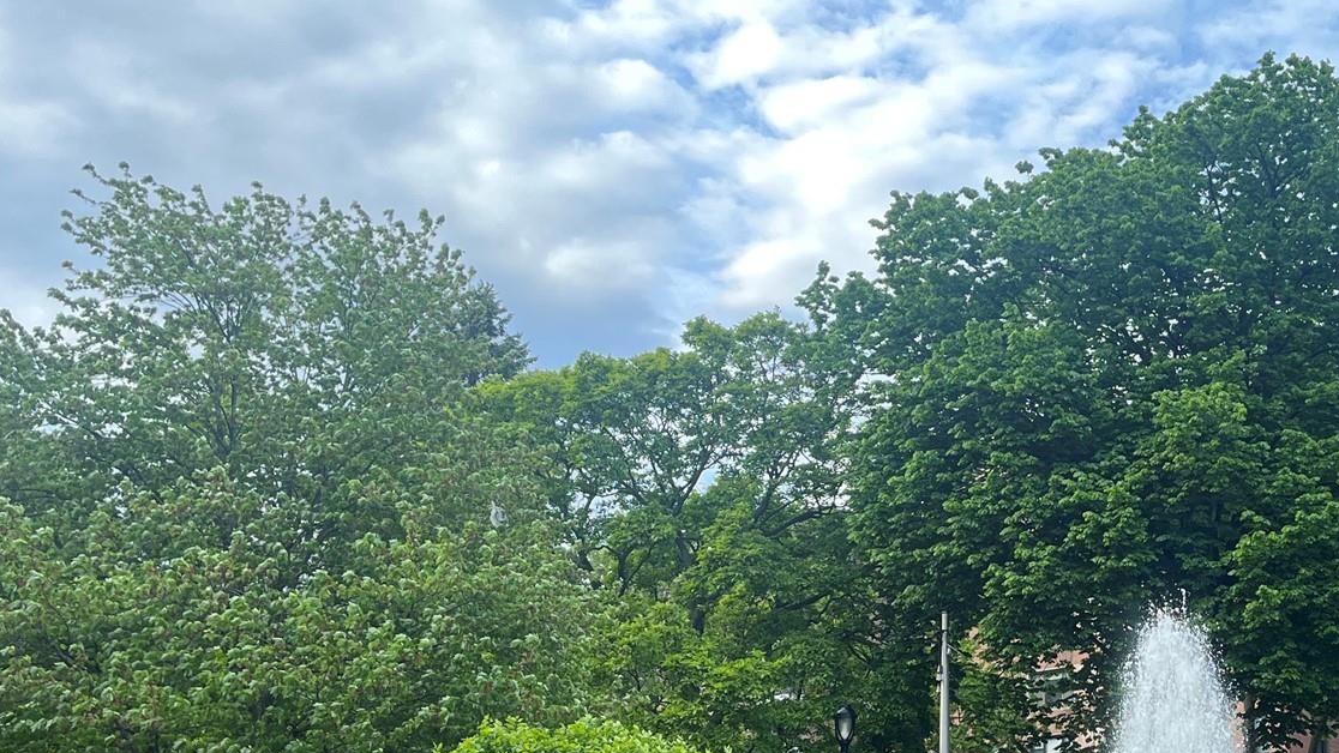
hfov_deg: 38.1
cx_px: 1112
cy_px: 489
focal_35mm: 52
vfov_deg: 23.0
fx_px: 1846
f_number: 1.6
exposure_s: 1/296
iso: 50
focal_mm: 5.1
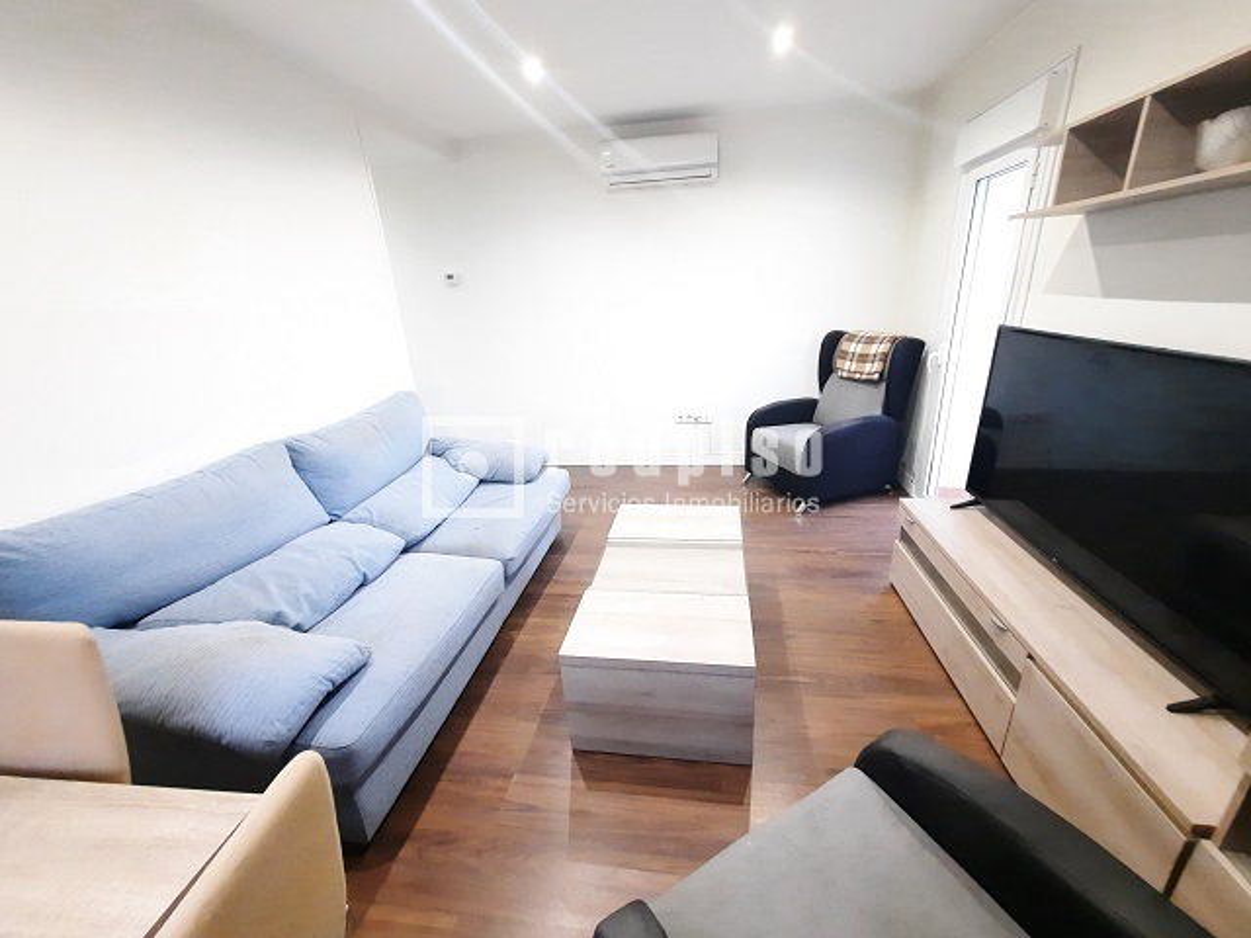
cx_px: 626
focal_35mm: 13
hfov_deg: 106.2
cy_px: 469
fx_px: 470
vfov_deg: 89.9
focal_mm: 1.74
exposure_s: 1/25
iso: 320
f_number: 2.2
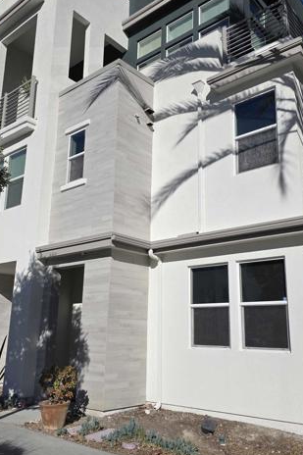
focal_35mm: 33
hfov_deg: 39.9
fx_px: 417
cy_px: 225
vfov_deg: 57.2
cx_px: 161
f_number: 1.7
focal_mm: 6.3
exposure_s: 1/7944
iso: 40
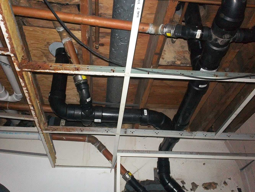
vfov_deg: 37.7
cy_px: 96
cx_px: 128
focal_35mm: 38
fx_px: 280
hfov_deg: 49.0
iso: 250
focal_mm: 6.3
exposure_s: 1/30
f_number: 4.5
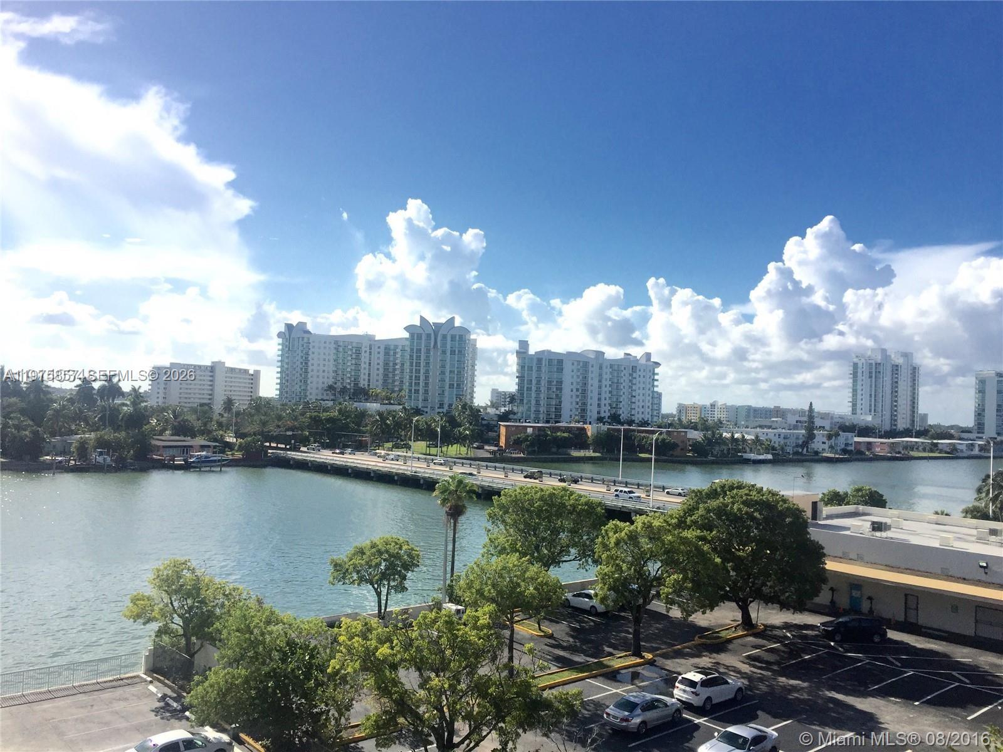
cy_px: 376
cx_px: 502
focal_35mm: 29
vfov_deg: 48.2
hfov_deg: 61.7
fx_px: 840
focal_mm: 4.15
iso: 32
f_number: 2.2
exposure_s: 1/4950
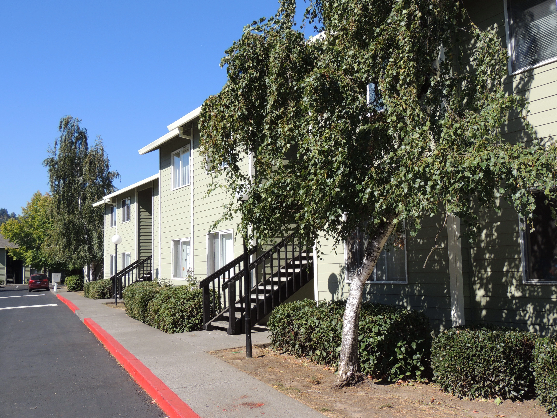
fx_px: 563
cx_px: 278
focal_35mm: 35
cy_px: 209
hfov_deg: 52.6
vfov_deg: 40.7
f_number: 3.3
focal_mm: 6.2
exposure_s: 1/1000
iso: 100
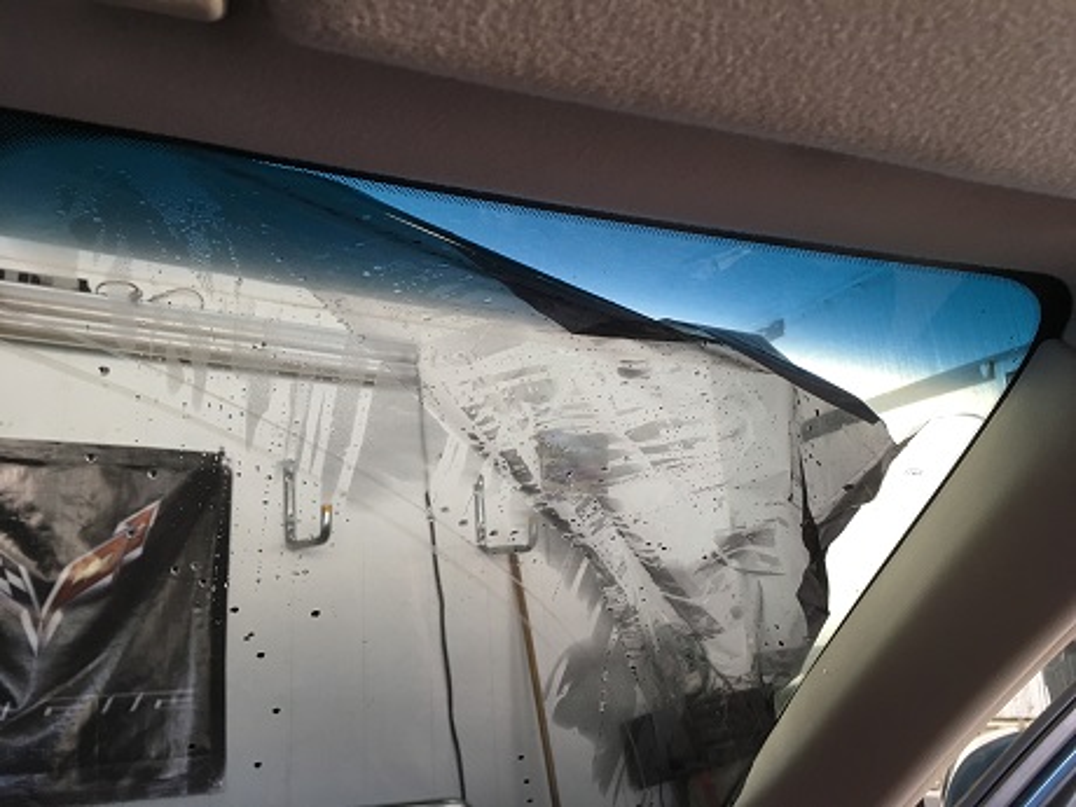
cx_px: 538
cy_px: 404
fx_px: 901
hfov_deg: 61.7
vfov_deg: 48.2
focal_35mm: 29
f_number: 2.2
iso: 80
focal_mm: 4.15
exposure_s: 1/30
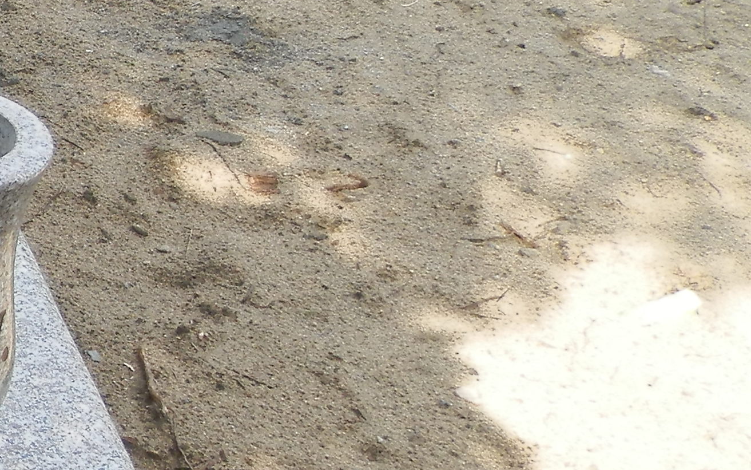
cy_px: 216
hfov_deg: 18.7
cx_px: -485
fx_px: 1904
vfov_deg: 14.1
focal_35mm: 93
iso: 80
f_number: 3.1
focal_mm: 4.5
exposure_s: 1/250
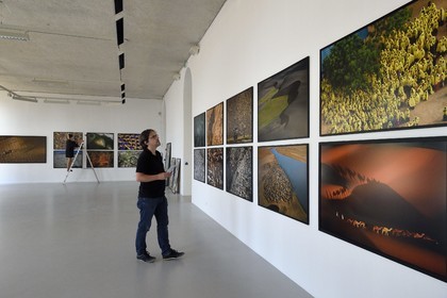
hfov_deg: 73.7
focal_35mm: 24
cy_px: 149
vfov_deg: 53.1
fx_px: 298
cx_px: 224
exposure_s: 1/160
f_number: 11
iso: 1600
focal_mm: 24
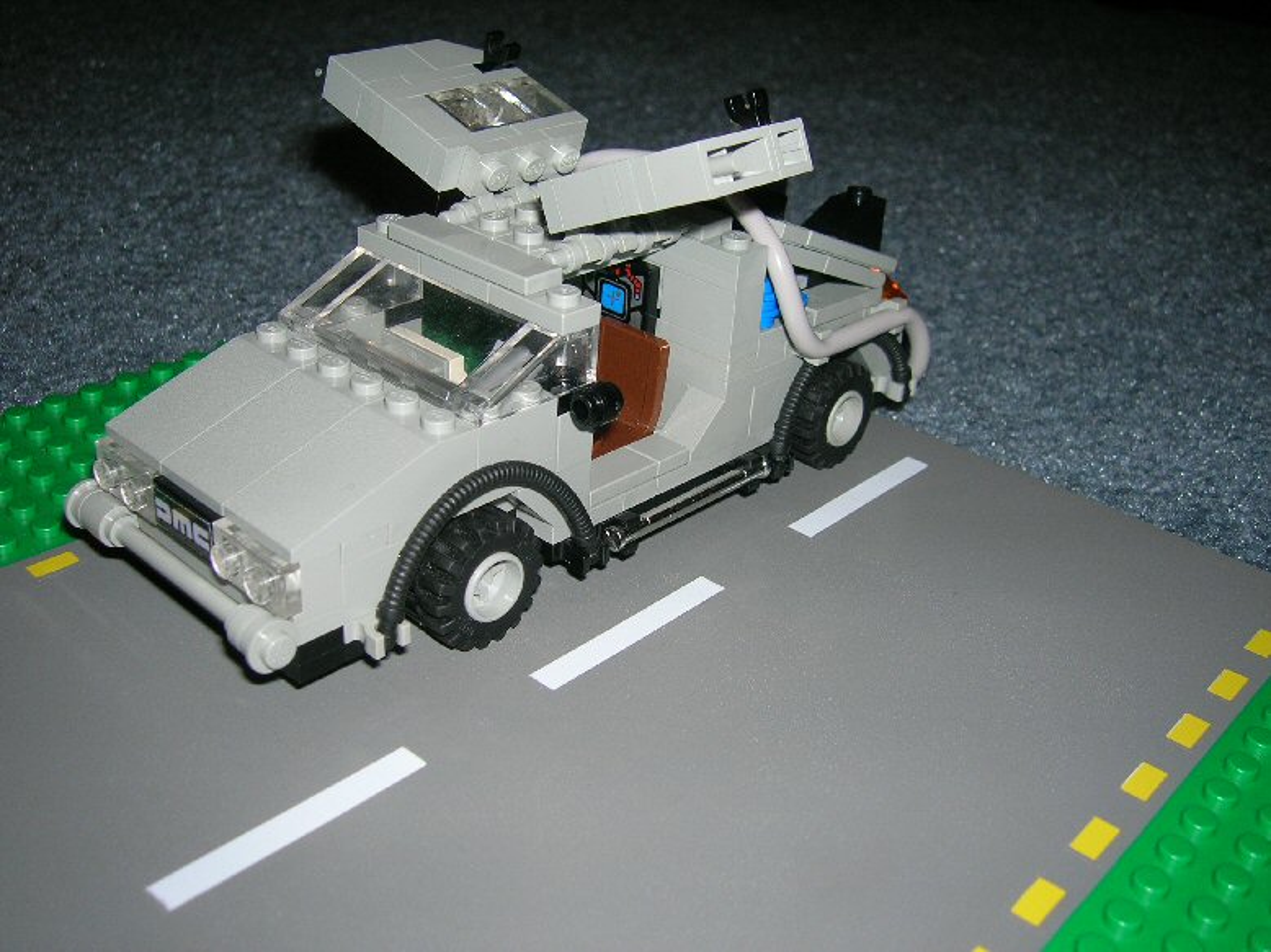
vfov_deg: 39.6
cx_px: 636
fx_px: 1321
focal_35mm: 36
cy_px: 476
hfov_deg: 51.4
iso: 50
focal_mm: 6
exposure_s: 1/60.1
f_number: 2.9
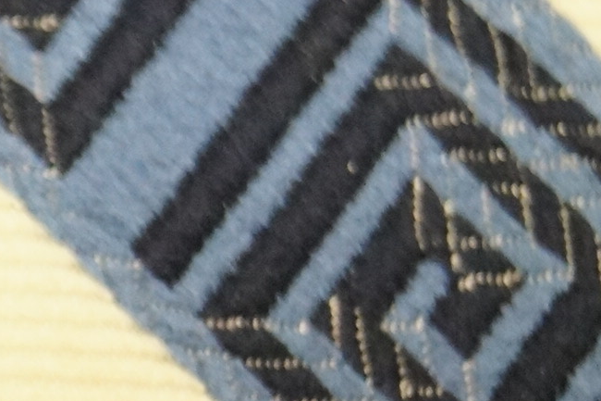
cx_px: -324
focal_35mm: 254
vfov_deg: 5.4
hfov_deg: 7.9
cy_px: 344
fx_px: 4237
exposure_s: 1/80
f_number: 5.6
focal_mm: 45
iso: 3200
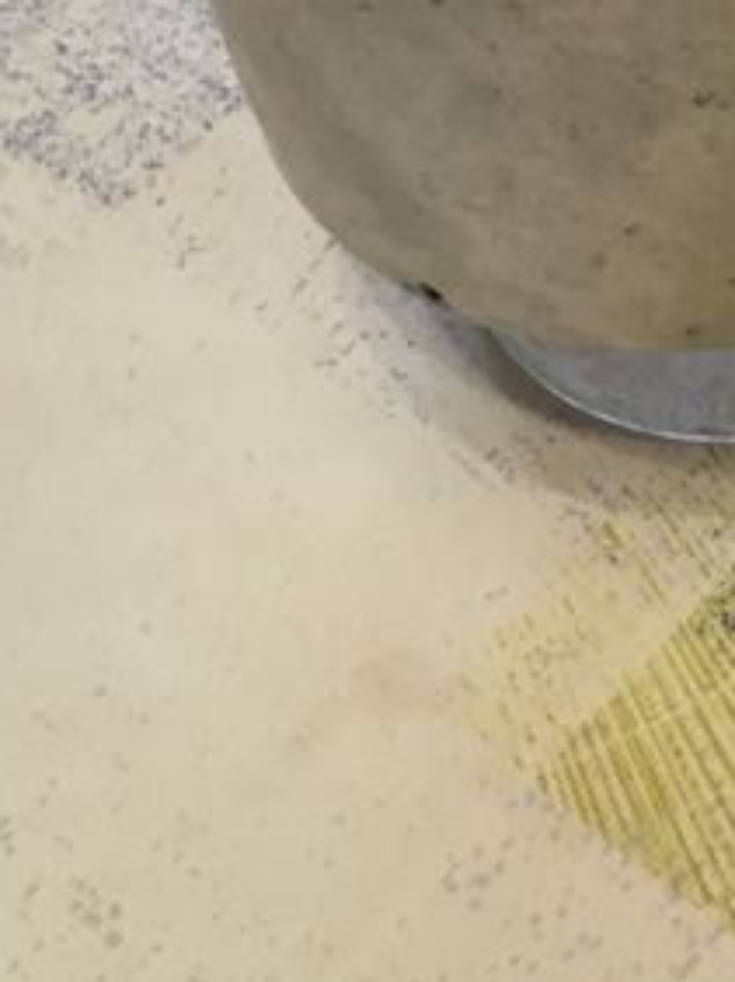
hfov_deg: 13.4
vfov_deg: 18.6
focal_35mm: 103
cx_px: 1156
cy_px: -14
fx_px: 2920
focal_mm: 4.15
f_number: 2.2
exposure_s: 1/33
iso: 100
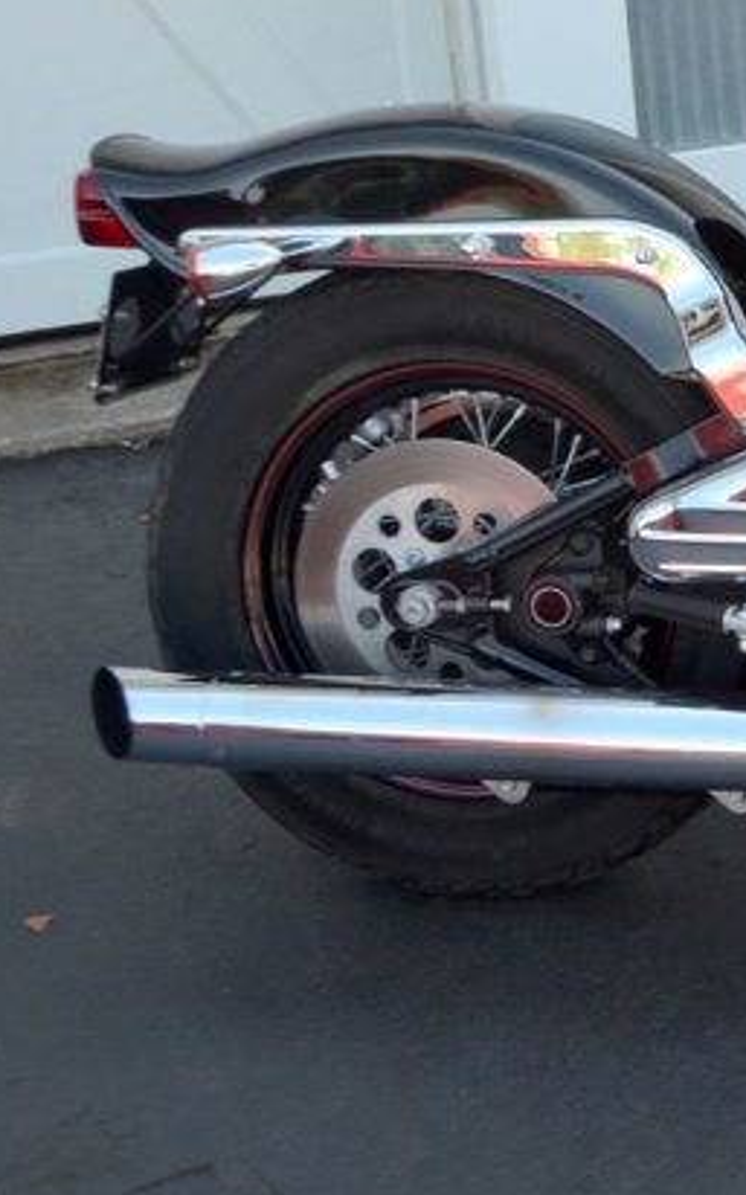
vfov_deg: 22.6
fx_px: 2964
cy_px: 305
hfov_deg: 13.0
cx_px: 1329
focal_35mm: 91
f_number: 6.3
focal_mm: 24
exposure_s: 1/160
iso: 200
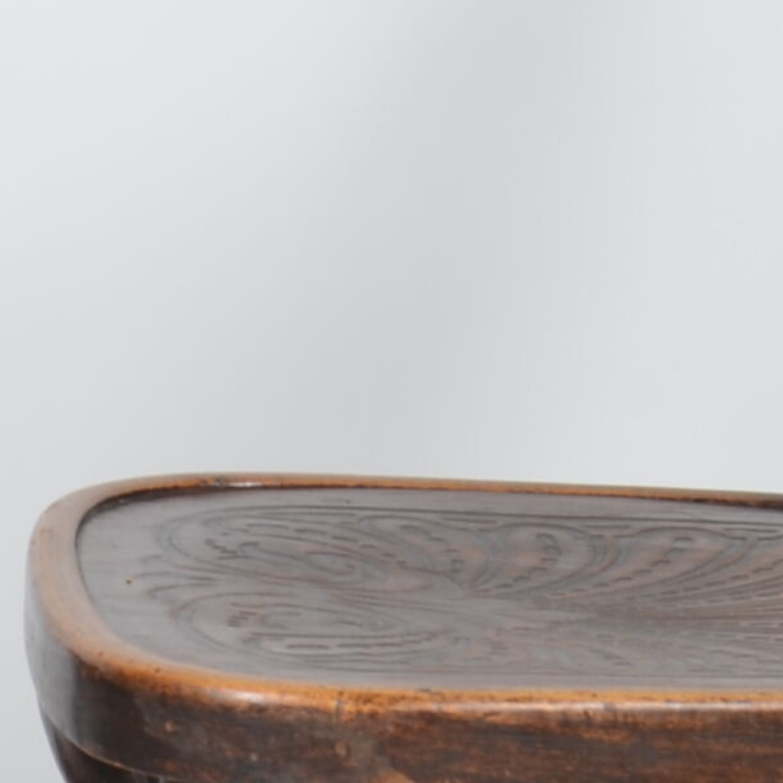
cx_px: -201
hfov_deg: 9.2
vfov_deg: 9.3
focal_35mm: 187
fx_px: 4786
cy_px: 643
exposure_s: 1/125
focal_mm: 24
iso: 100
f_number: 11
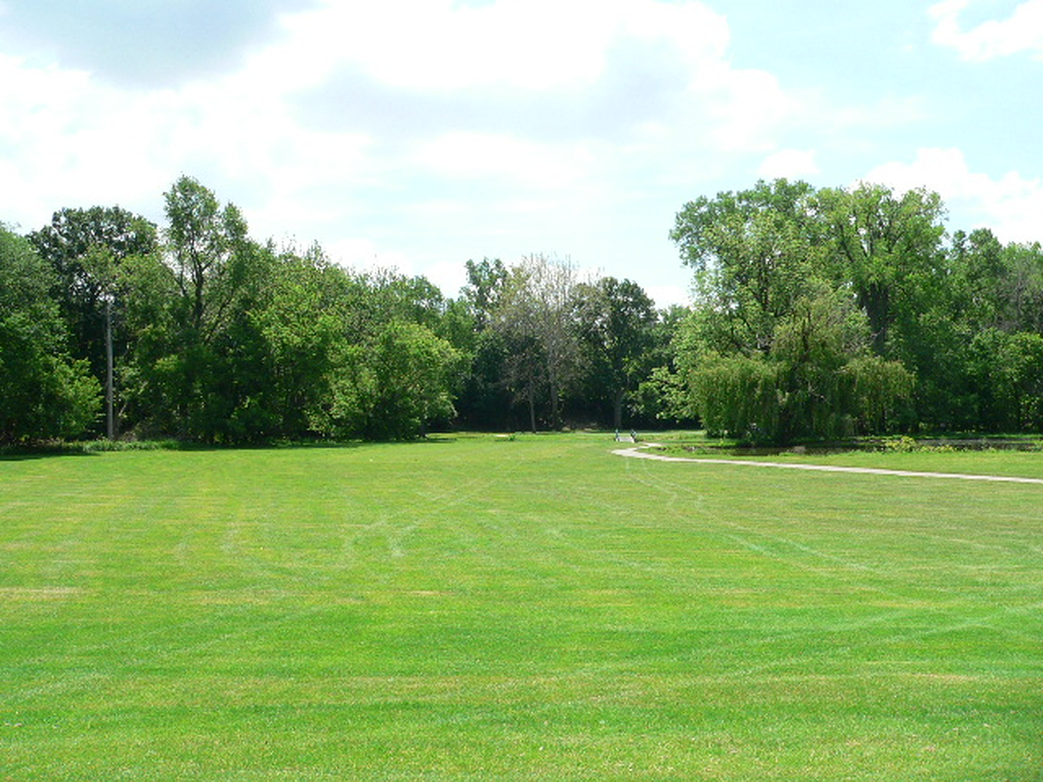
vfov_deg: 39.7
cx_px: 522
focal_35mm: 36
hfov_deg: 51.4
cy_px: 391
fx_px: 1085
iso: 100
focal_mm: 6
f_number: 2.8
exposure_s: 1/1000
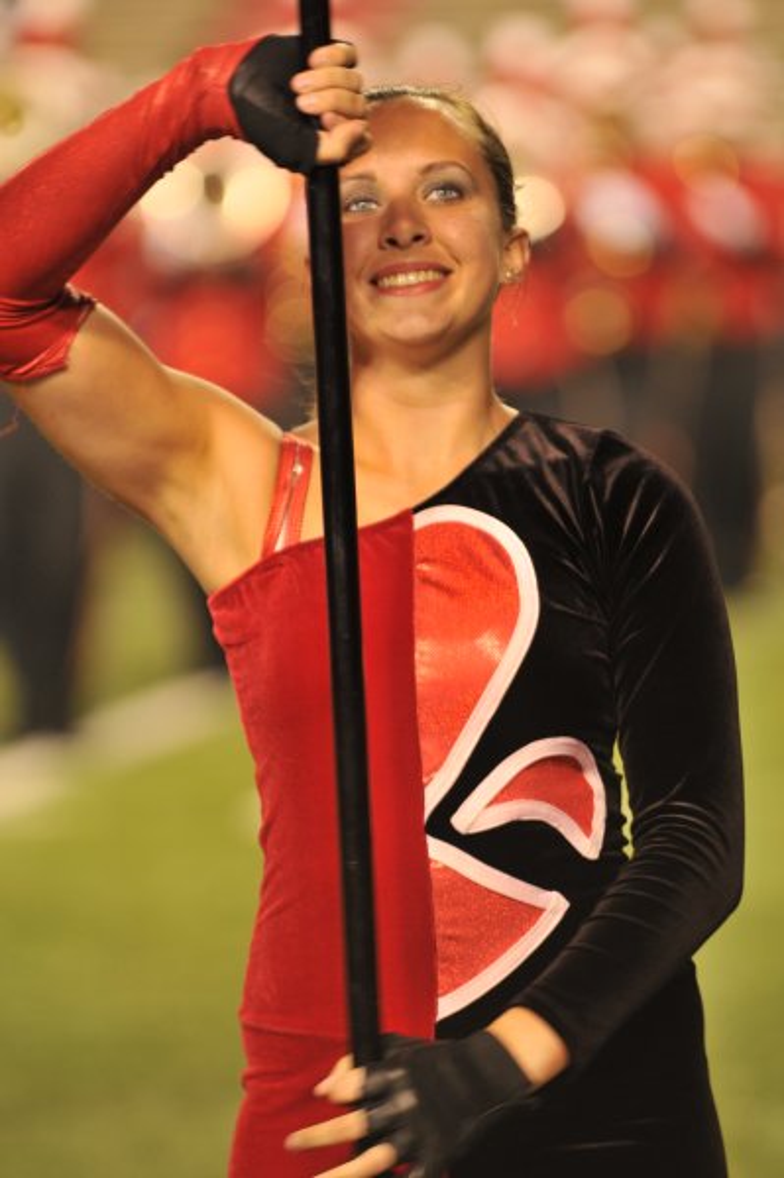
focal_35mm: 300
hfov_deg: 4.6
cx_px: 392
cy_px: 589
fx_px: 9816
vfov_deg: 6.9
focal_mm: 200
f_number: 2.8
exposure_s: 1/60
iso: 360
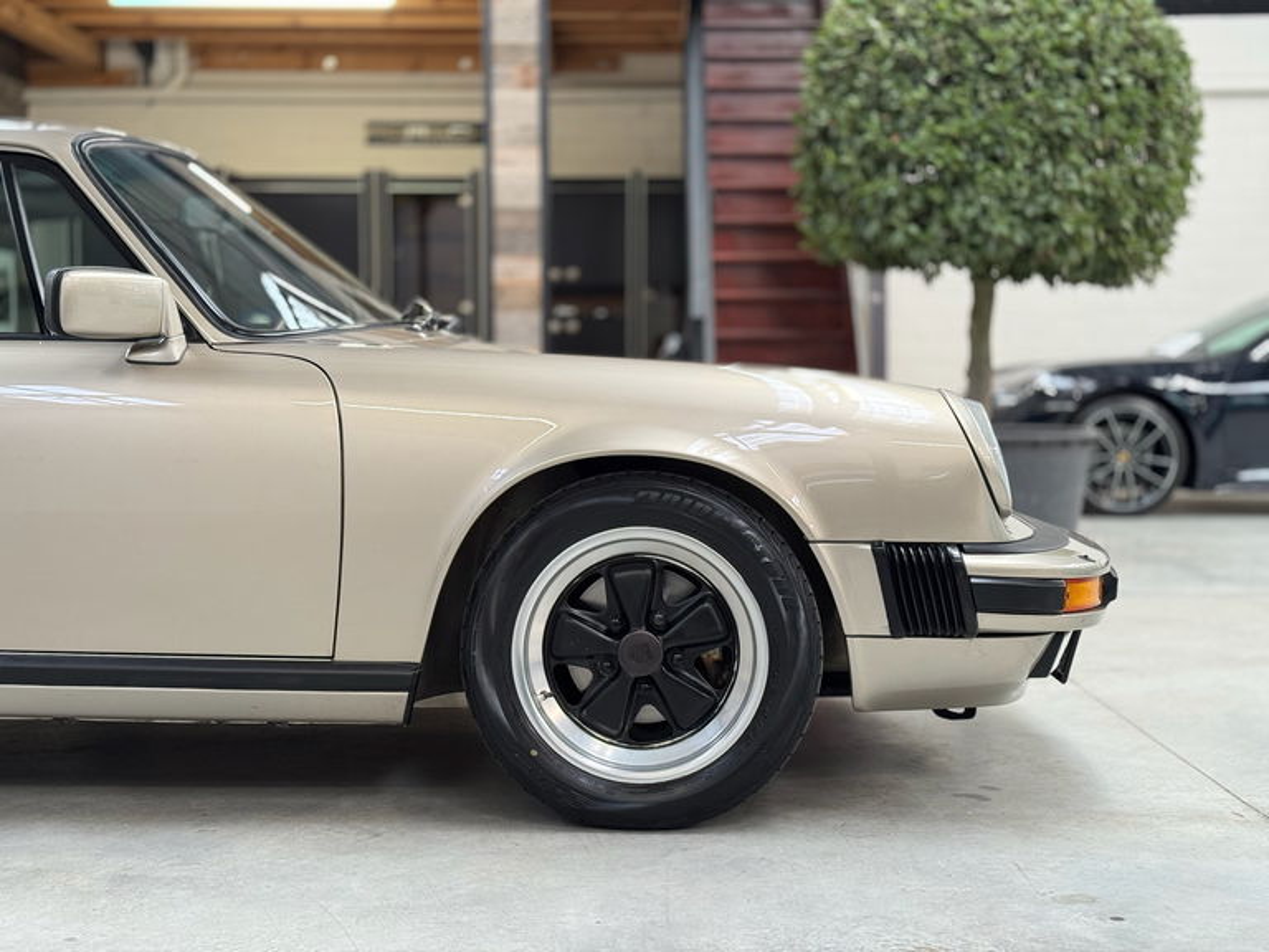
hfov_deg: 39.7
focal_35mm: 48
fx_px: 1760
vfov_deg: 30.3
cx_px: 634
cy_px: 476
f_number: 1.78
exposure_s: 1/100
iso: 160
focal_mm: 6.76
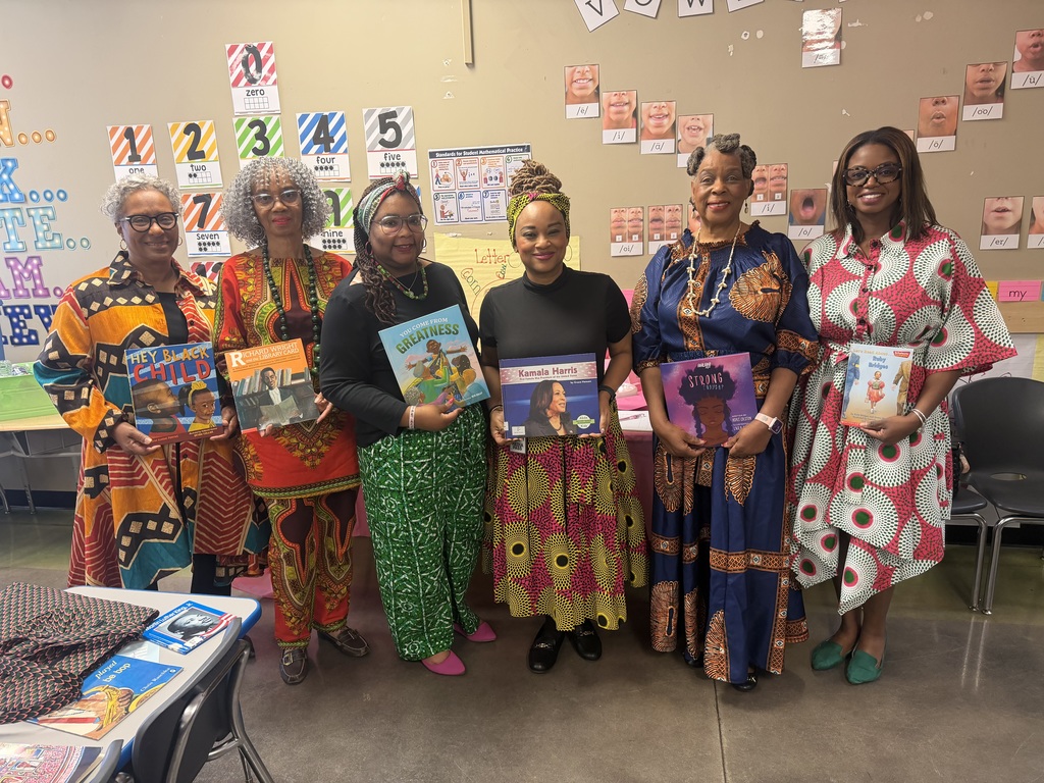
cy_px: 392
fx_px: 724
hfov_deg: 71.6
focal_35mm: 24
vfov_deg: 56.8
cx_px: 522
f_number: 1.78
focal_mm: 6.76
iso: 200
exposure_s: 1/60
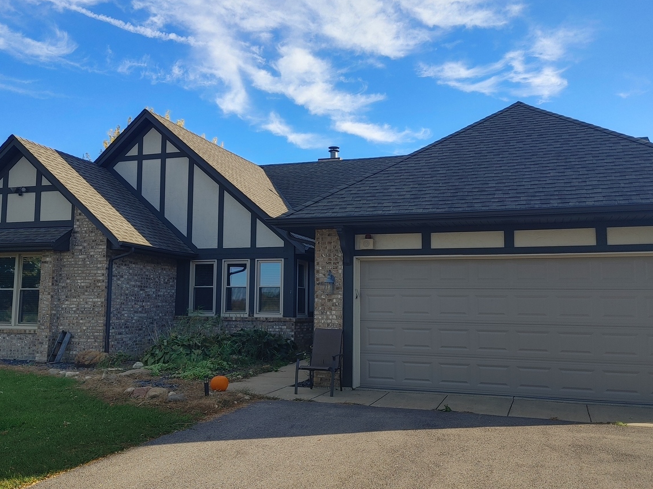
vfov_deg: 42.9
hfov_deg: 55.4
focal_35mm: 33
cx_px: 319
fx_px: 622
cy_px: 256
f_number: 1.8
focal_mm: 4.81
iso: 50
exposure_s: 1/1087
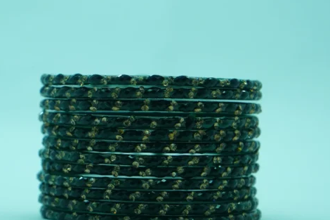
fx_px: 1228
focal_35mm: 134
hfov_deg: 15.3
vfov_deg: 10.2
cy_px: 115
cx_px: 130
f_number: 7.1
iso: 640
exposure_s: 1/250
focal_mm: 70
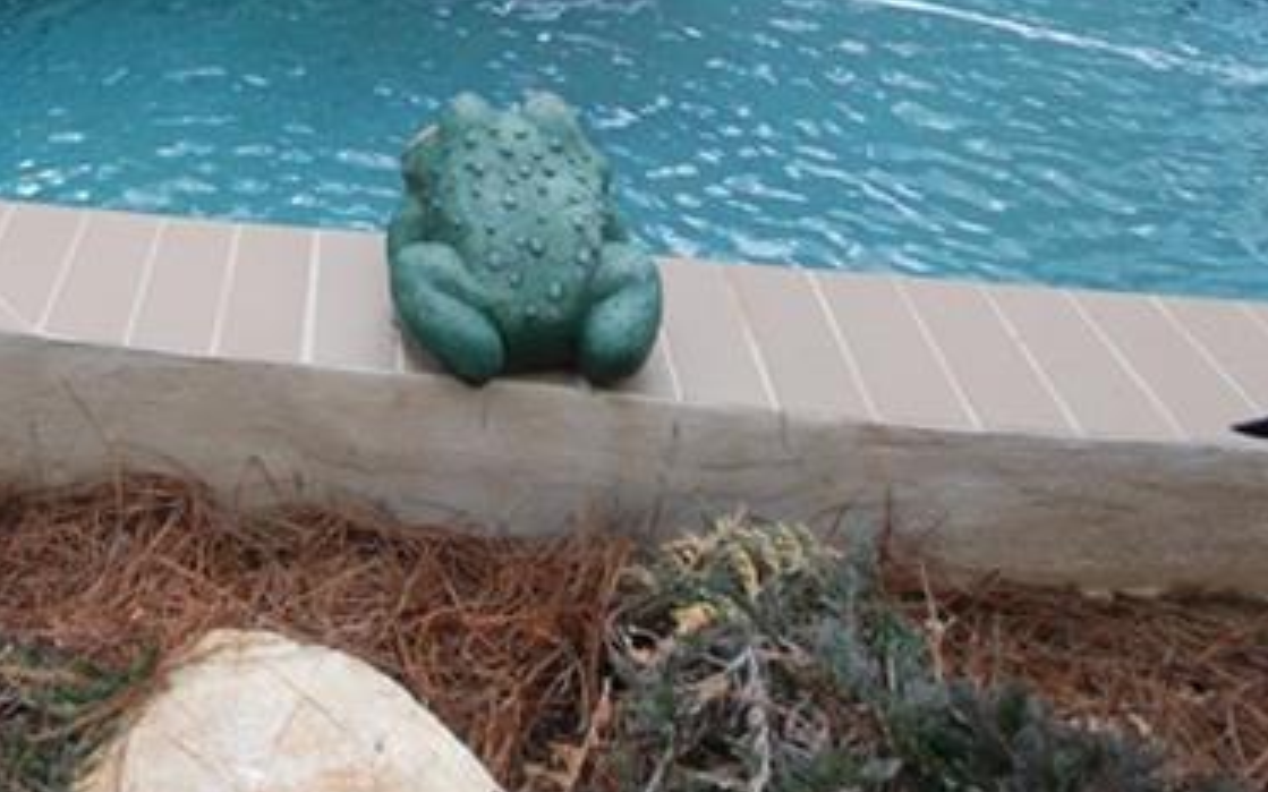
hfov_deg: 44.0
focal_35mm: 42
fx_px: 1451
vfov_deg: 25.1
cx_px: 184
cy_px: -313
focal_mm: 10
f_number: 6.3
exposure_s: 1/160
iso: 100
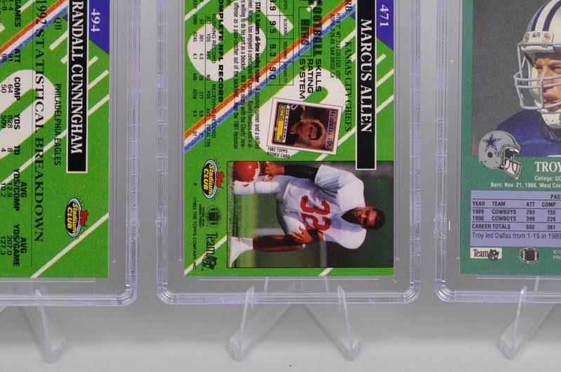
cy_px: 93
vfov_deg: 10.7
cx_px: 425
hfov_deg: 15.9
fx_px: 1992
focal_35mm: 128
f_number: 4
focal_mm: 40
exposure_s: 1/60
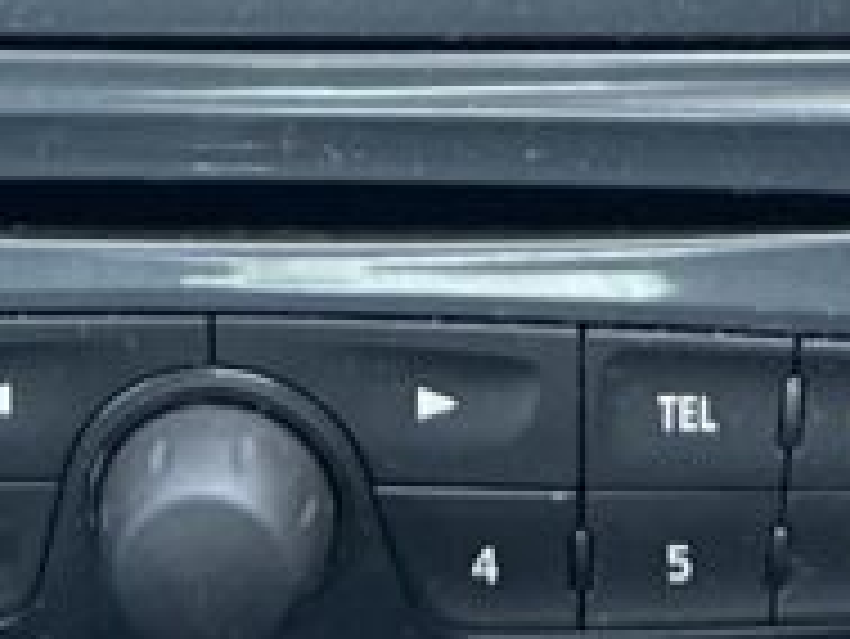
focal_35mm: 206
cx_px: 387
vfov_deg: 6.5
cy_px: -1325
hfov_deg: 9.6
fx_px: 5062
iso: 80
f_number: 1.5
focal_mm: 5.7
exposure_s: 1/121
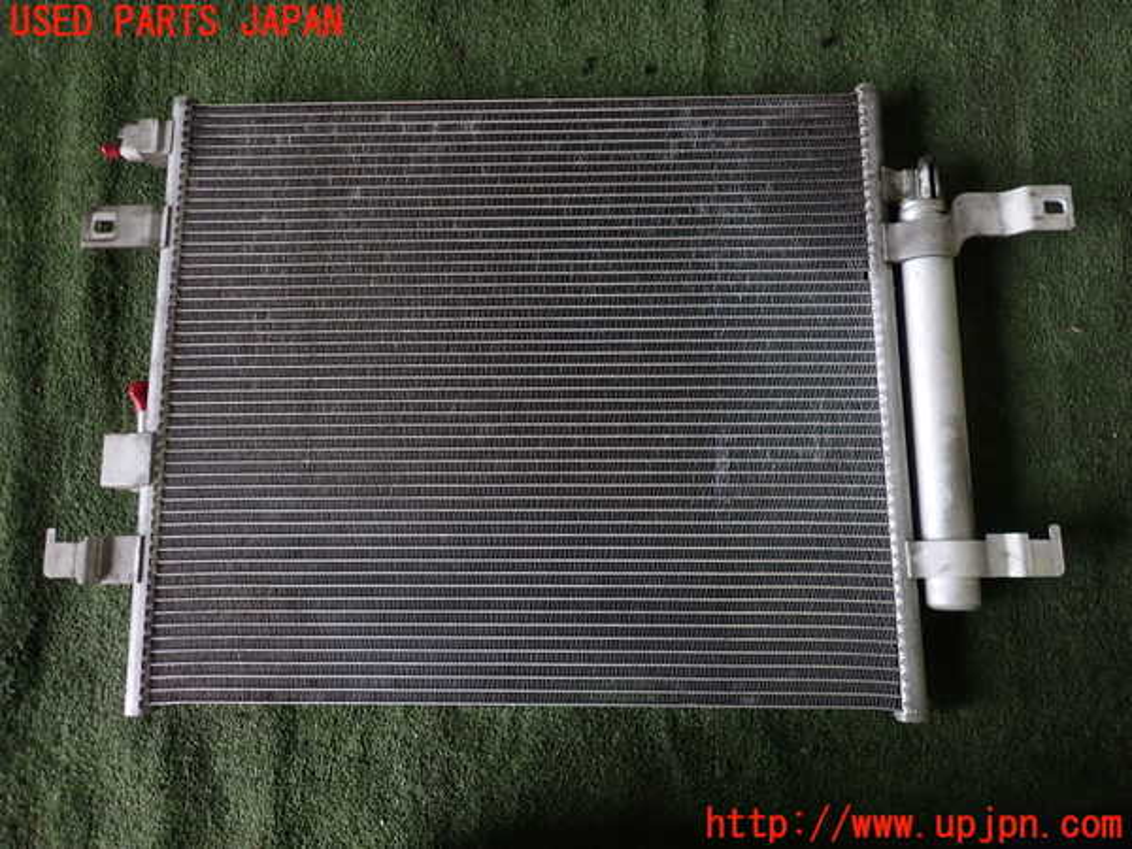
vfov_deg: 54.9
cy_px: 424
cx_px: 566
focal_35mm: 25
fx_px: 818
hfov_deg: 69.4
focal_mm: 4.5
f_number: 2
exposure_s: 1/60
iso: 125
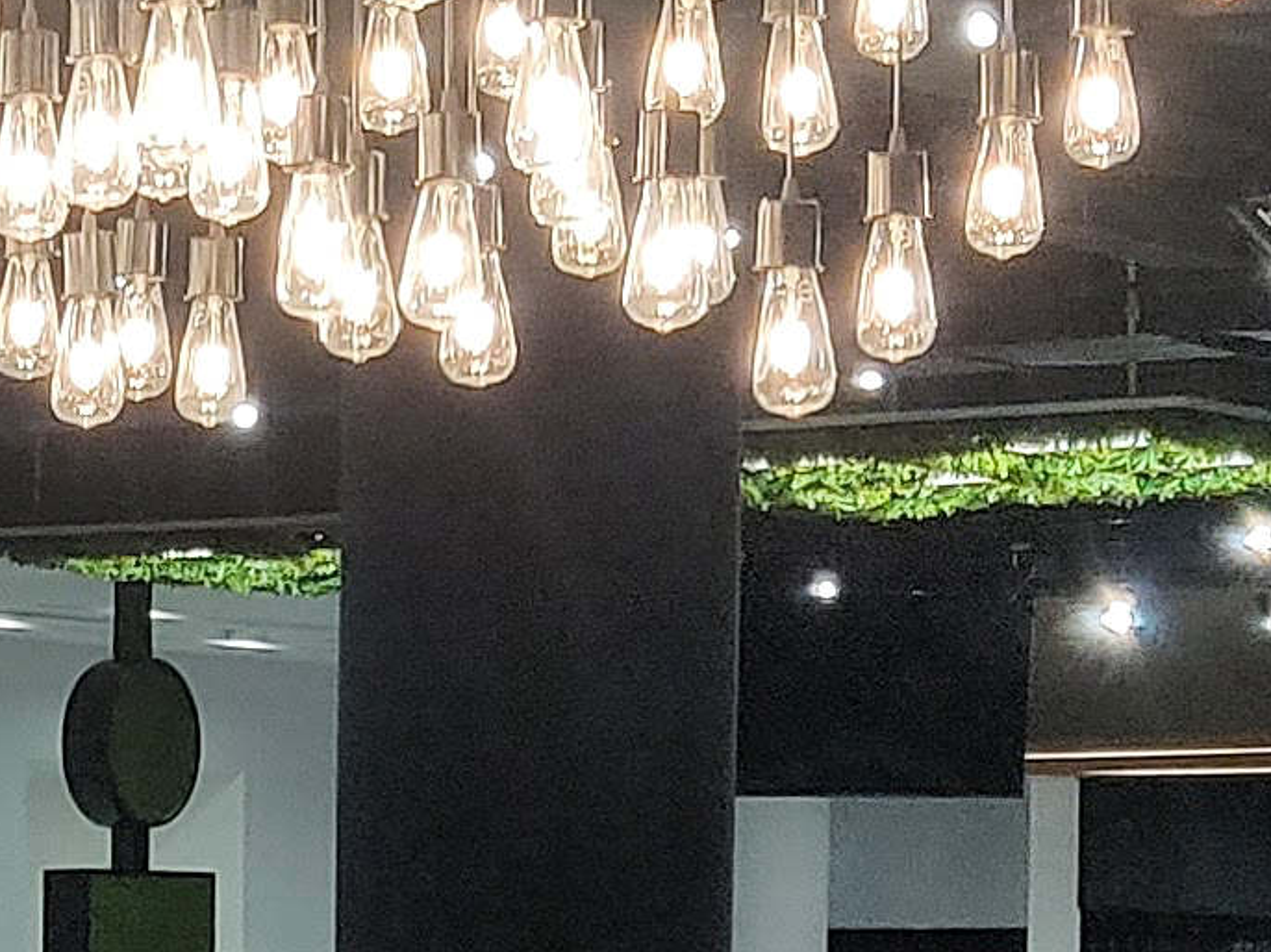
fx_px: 6166
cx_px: -267
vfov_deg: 8.6
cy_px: 1489
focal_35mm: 168
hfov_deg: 11.5
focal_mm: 4.25
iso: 100
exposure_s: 1/154
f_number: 1.7
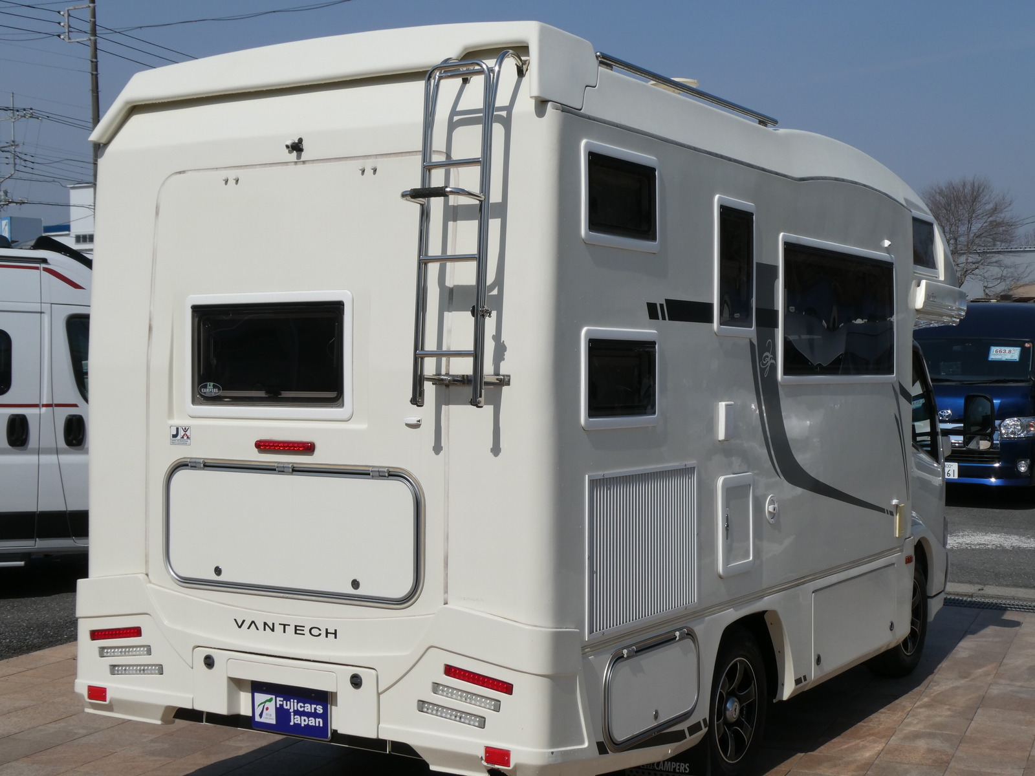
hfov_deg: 38.2
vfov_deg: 29.1
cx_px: 518
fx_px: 1495
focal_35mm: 50
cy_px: 388
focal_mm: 9
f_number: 5.6
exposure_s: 1/1000
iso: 80
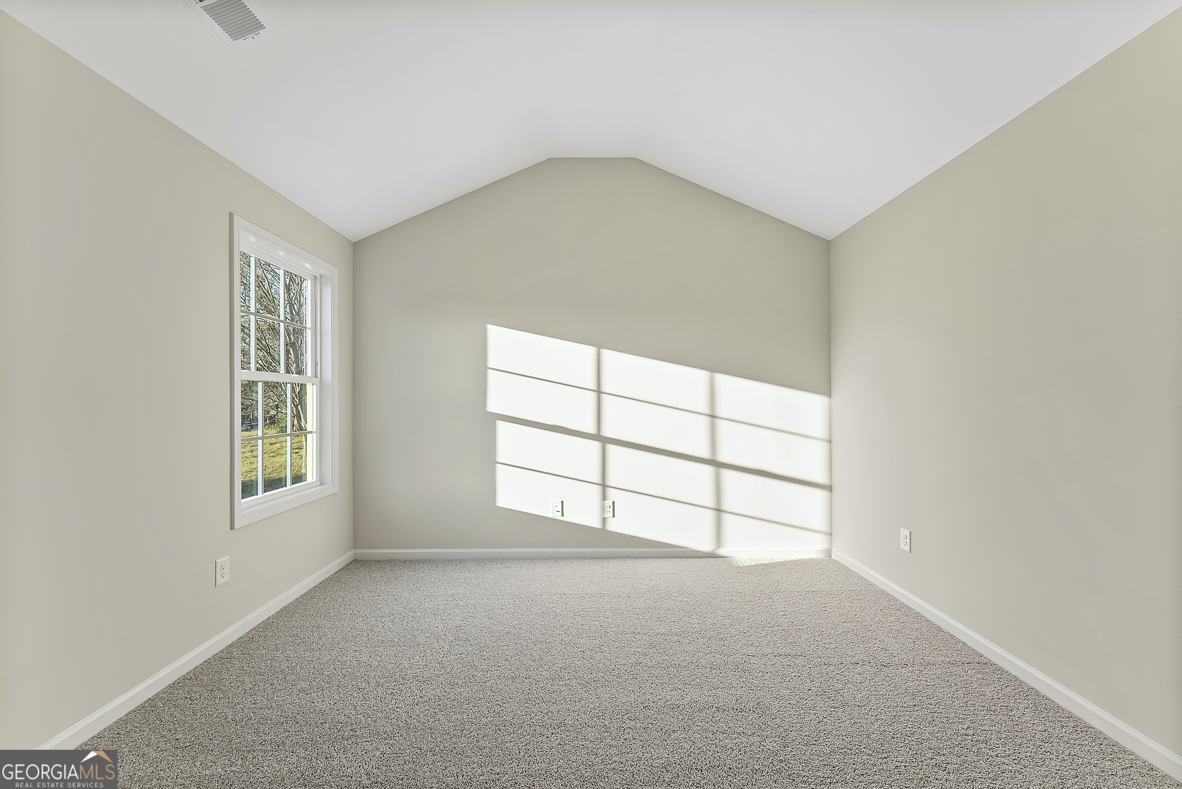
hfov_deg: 104.2
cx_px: 591
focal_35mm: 14
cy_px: 394
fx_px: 460
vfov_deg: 81.3
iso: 320
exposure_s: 1/80
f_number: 7.1
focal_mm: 14
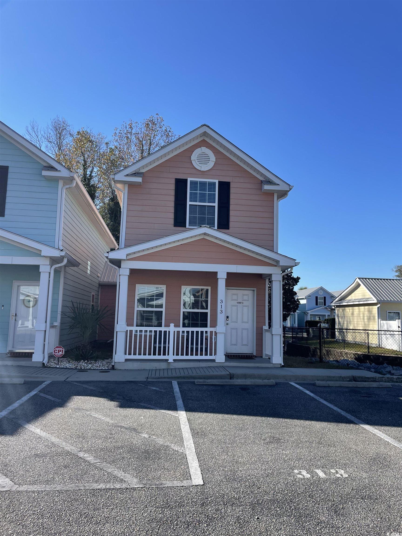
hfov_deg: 53.1
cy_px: 268
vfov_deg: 67.3
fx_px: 403
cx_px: 201
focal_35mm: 26
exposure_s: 1/2353
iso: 32
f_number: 1.6
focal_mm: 4.2
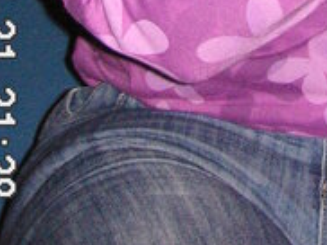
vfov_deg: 8.1
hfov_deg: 11.8
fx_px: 1538
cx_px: 431
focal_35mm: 163
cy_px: -425
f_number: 2.8
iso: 160
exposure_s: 1/45
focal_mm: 6.1
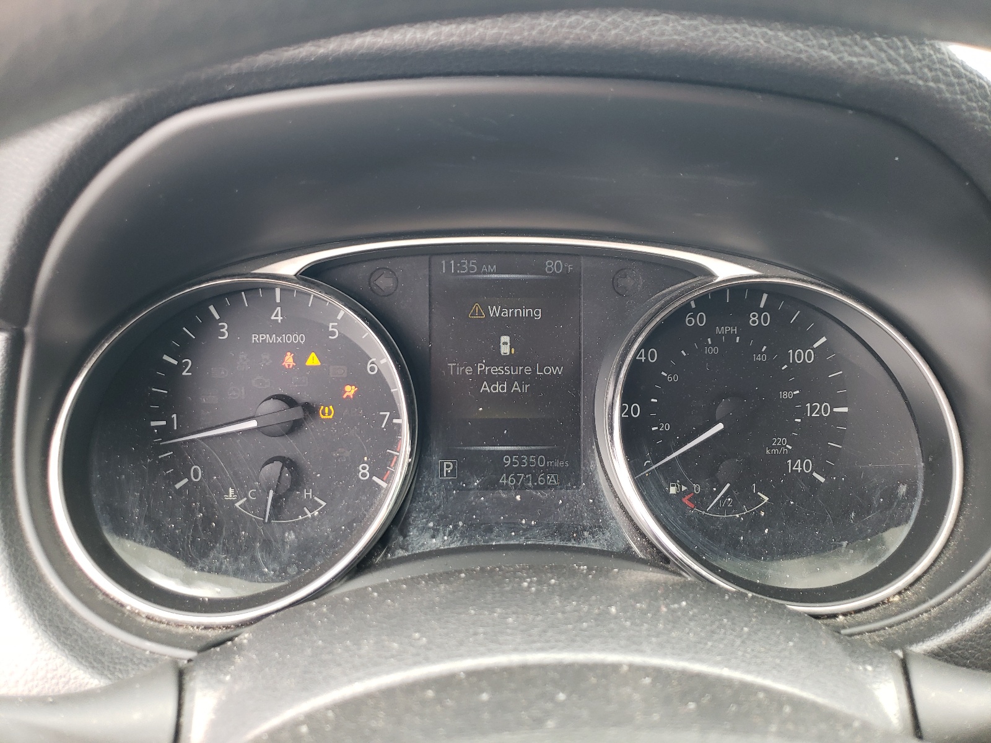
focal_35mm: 26
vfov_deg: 53.1
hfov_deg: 67.3
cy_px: 372
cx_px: 496
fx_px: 744
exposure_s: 1/50
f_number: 1.5
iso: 67
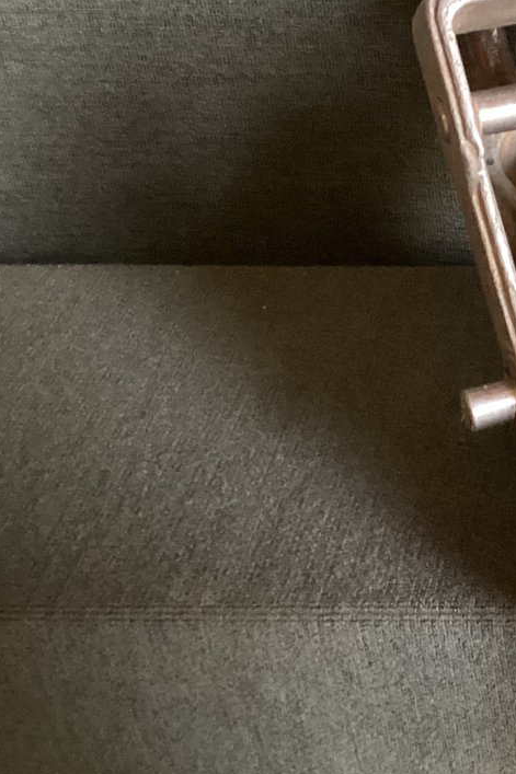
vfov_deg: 29.2
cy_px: 471
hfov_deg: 18.1
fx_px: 1484
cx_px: 720
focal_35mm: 69
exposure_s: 1/50
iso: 200
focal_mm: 3.3
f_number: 2.4
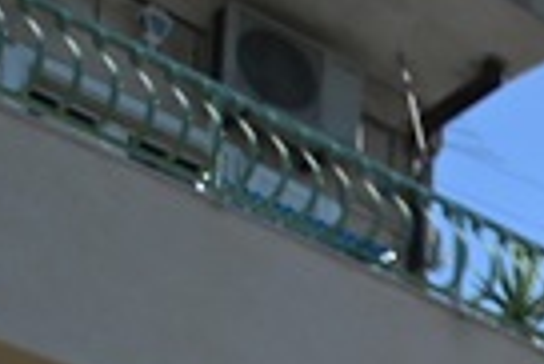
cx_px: 1688
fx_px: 1997
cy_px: 1224
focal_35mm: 132
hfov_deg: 10.4
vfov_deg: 8.2
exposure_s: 1/1000
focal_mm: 12
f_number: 4.5
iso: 100
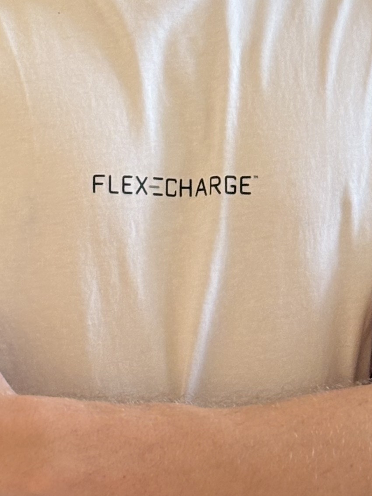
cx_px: 158
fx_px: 2650
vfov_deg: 10.5
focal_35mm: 185
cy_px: -98
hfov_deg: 8.0
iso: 100
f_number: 1.6
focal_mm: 5.96
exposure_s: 1/50
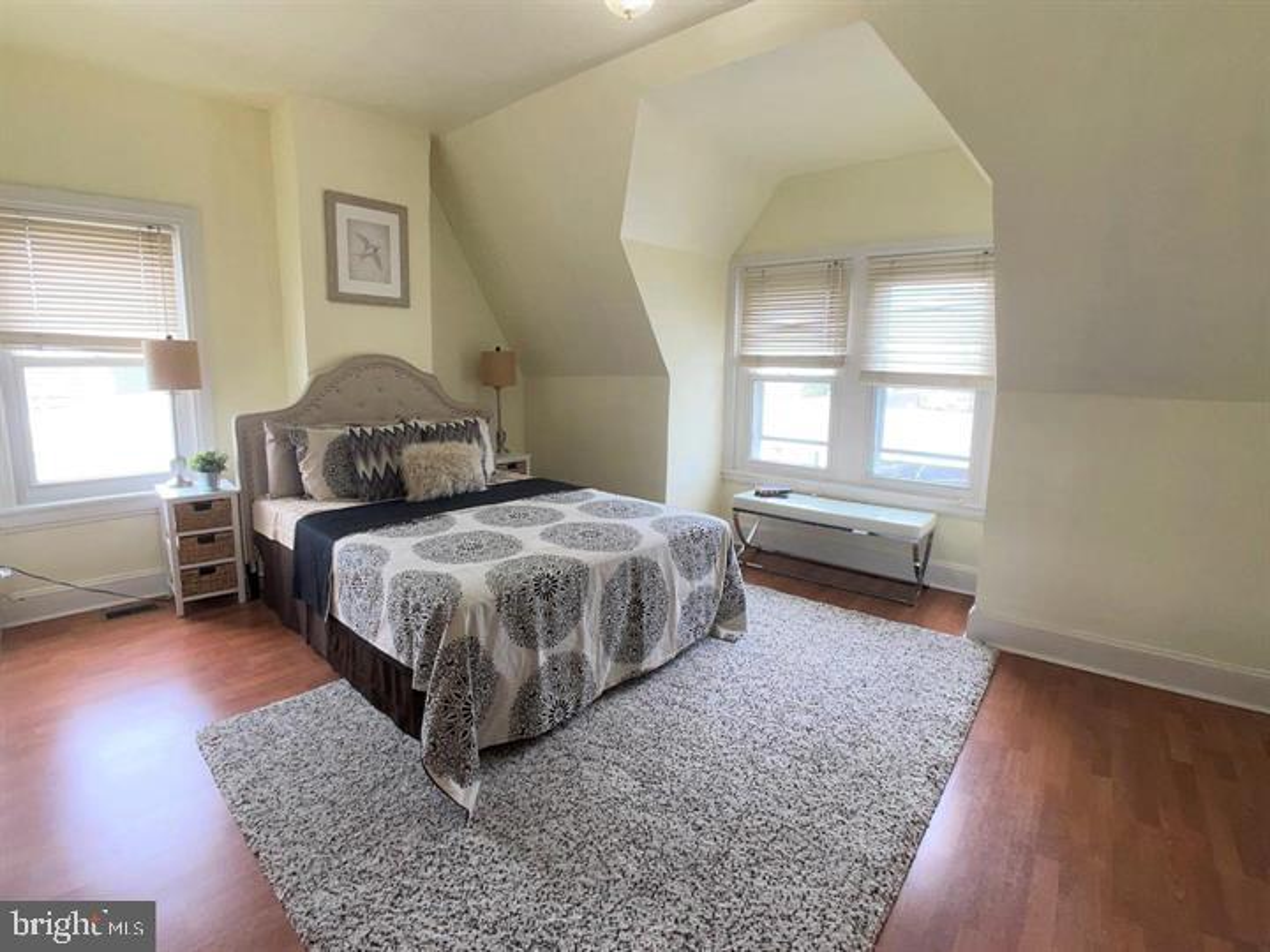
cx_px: 635
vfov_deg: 53.1
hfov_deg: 67.3
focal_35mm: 26
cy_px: 476
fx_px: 954
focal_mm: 4.2
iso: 80
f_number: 1.6
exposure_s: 1/120
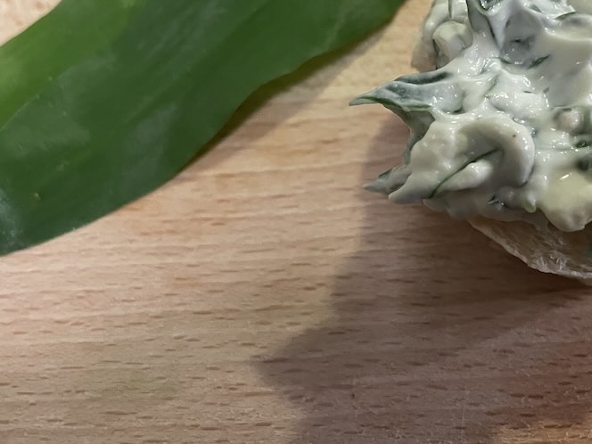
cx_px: 392
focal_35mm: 47
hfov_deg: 40.0
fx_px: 804
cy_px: 109
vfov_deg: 30.3
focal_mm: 4.2
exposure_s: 1/50
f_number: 1.6
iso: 400
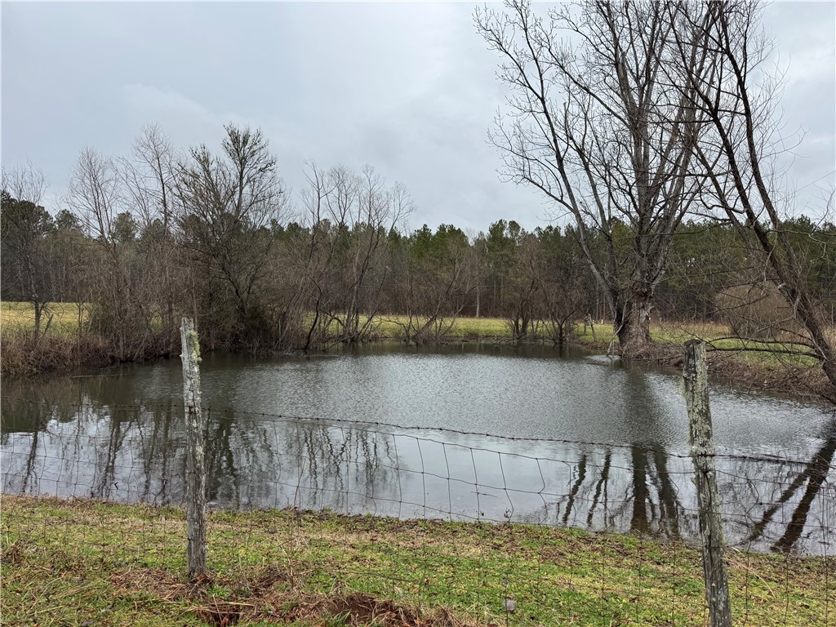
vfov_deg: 56.8
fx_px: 580
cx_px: 418
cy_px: 314
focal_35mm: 24
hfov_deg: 71.6
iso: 80
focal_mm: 6.76
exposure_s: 1/2506
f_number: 1.78
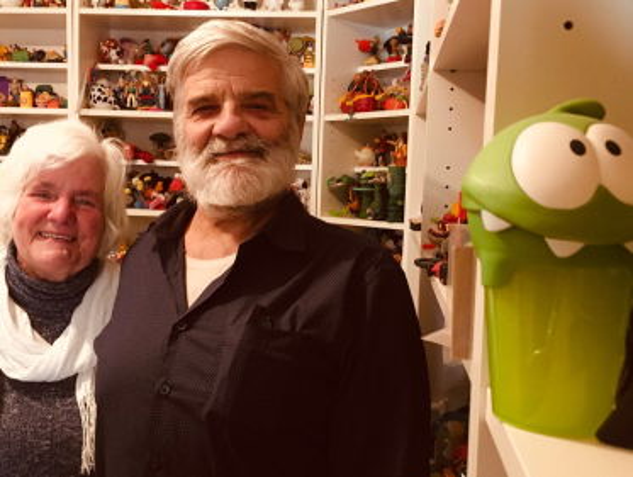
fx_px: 531
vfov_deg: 48.4
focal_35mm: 29
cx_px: 316
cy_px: 238
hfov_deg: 61.6
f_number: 2.2
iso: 200
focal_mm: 4.15
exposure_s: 1/17
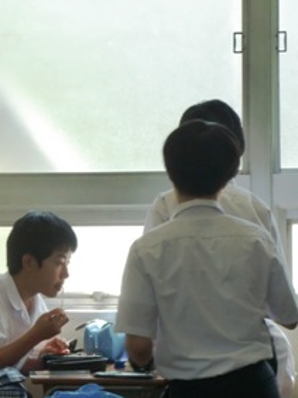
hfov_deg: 8.8
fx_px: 1928
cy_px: 226
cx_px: 14
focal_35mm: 168
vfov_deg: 11.8
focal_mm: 18.8
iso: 200
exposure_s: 1/100
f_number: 5
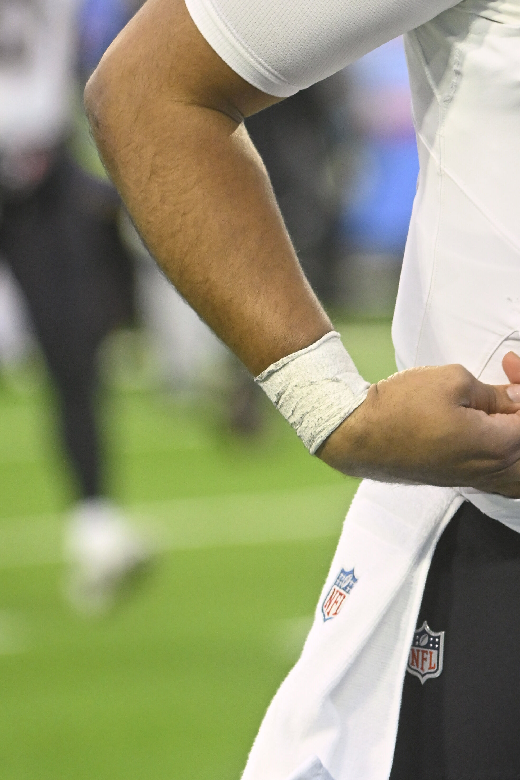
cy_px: 70
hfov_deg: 2.5
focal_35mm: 560
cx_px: 715
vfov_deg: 3.7
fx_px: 12132
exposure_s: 1/1000
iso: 2000
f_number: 4.8
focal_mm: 200
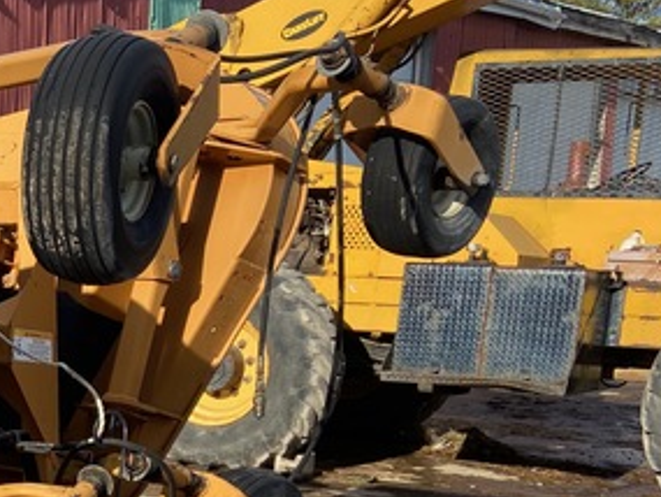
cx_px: -181
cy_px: 490
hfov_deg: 23.7
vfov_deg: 19.6
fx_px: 1395
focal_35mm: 73
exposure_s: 1/1653
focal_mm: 4.25
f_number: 1.8
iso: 32
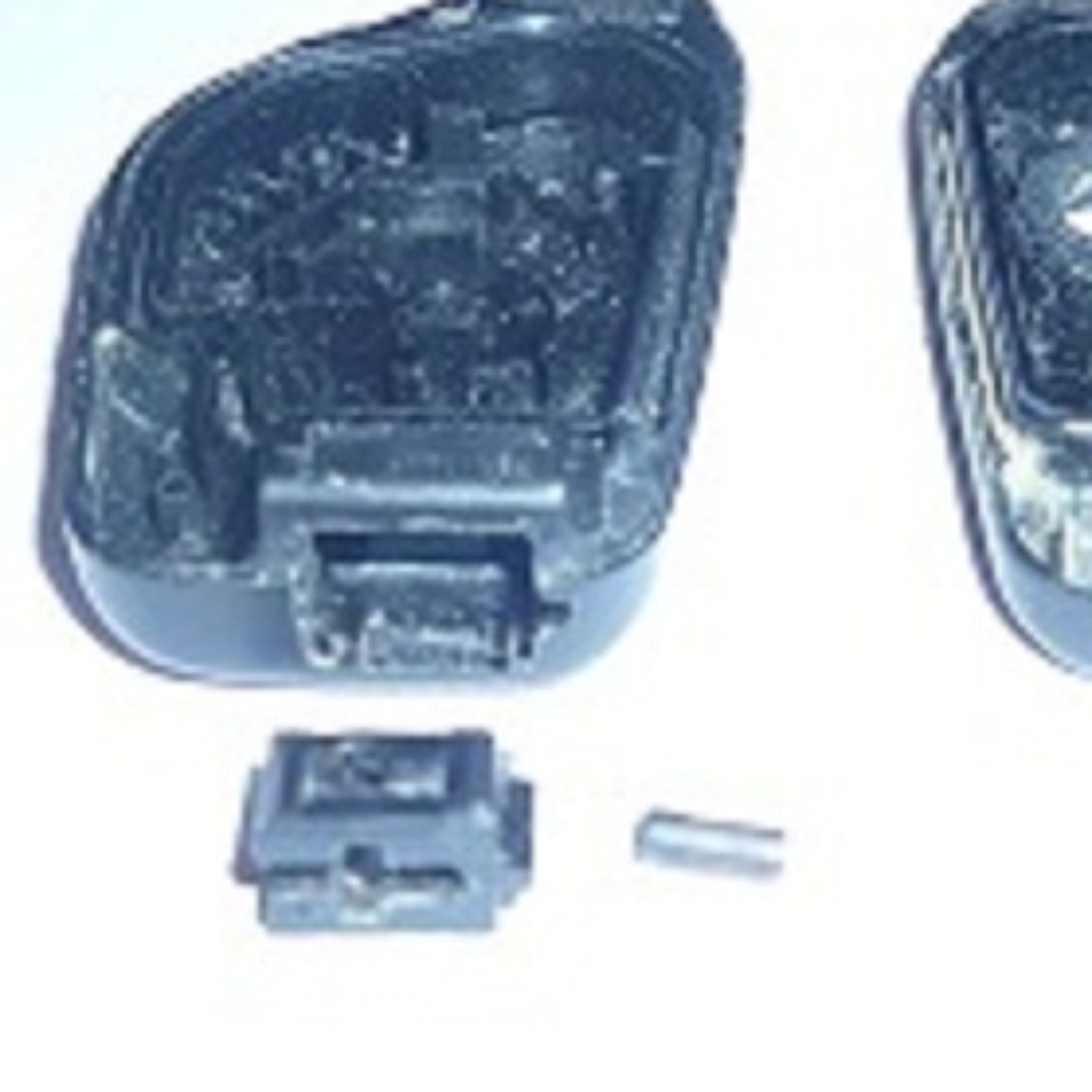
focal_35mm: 67
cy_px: 712
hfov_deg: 25.7
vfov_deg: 25.6
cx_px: 595
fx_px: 2391
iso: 100
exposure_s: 1/30
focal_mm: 5.5
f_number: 2.8
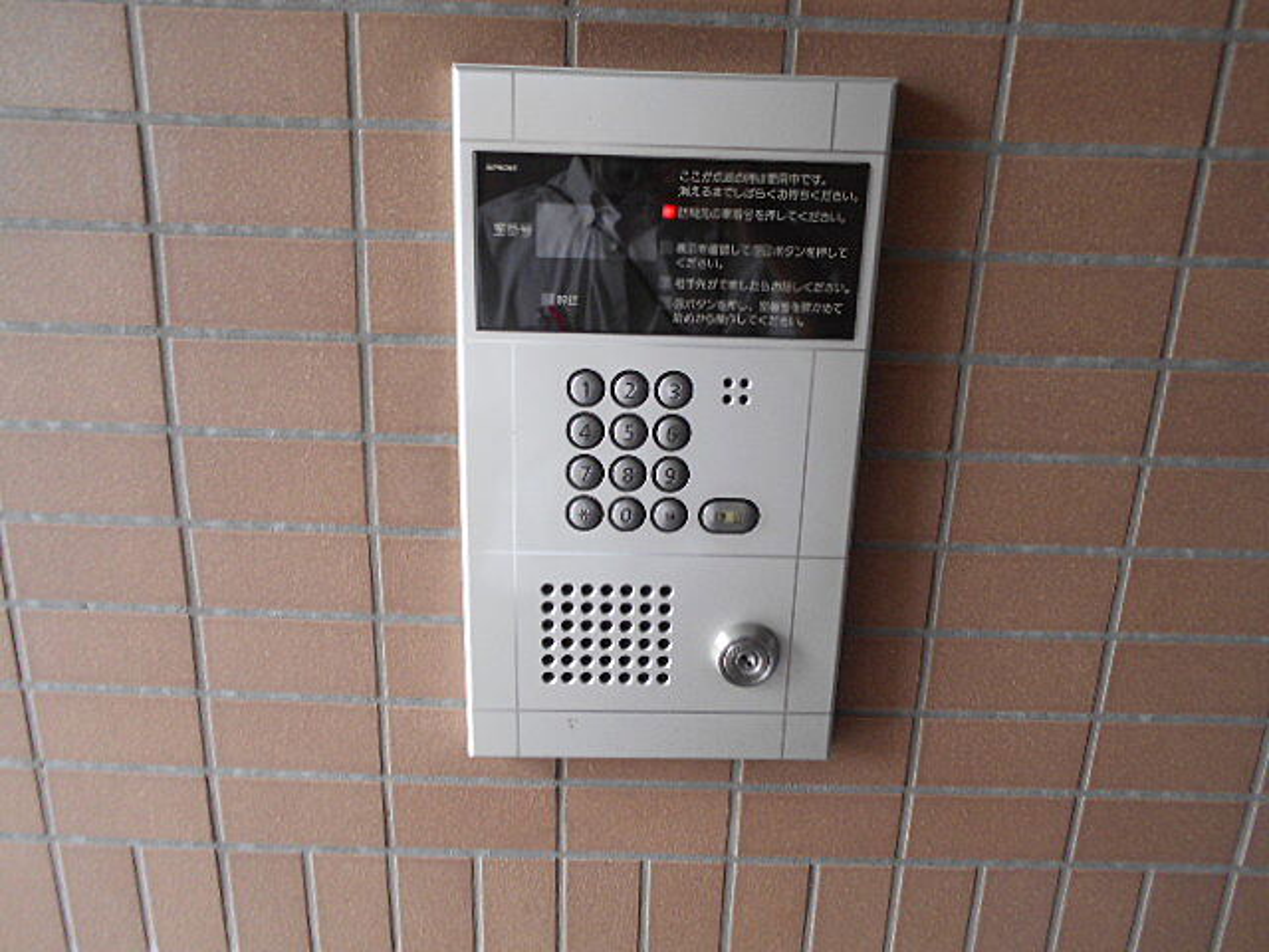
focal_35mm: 26
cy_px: 476
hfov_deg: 67.3
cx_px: 634
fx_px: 953
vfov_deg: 53.1
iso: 140
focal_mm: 4.6
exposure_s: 1/30
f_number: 3.2
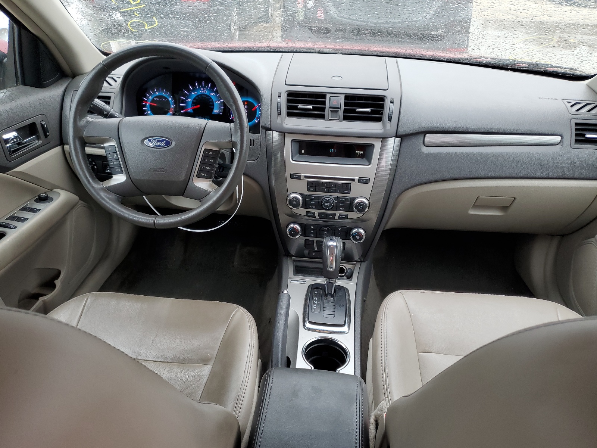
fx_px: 448
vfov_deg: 53.1
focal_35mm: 26
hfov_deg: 67.3
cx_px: 298
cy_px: 224
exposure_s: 1/120
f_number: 1.5
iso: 59
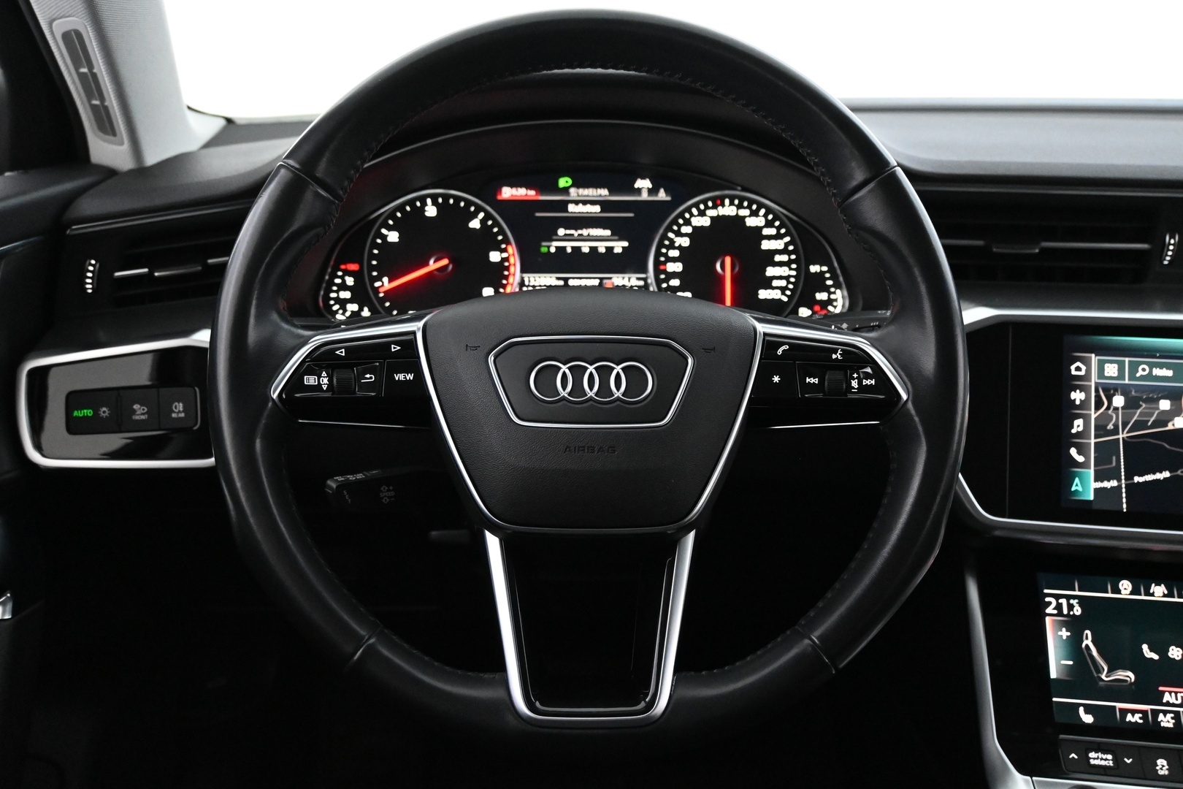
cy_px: 394
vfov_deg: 36.9
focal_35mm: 36
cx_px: 592
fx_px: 1183
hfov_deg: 53.1
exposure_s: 1/40
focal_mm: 24
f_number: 4.2
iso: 5000
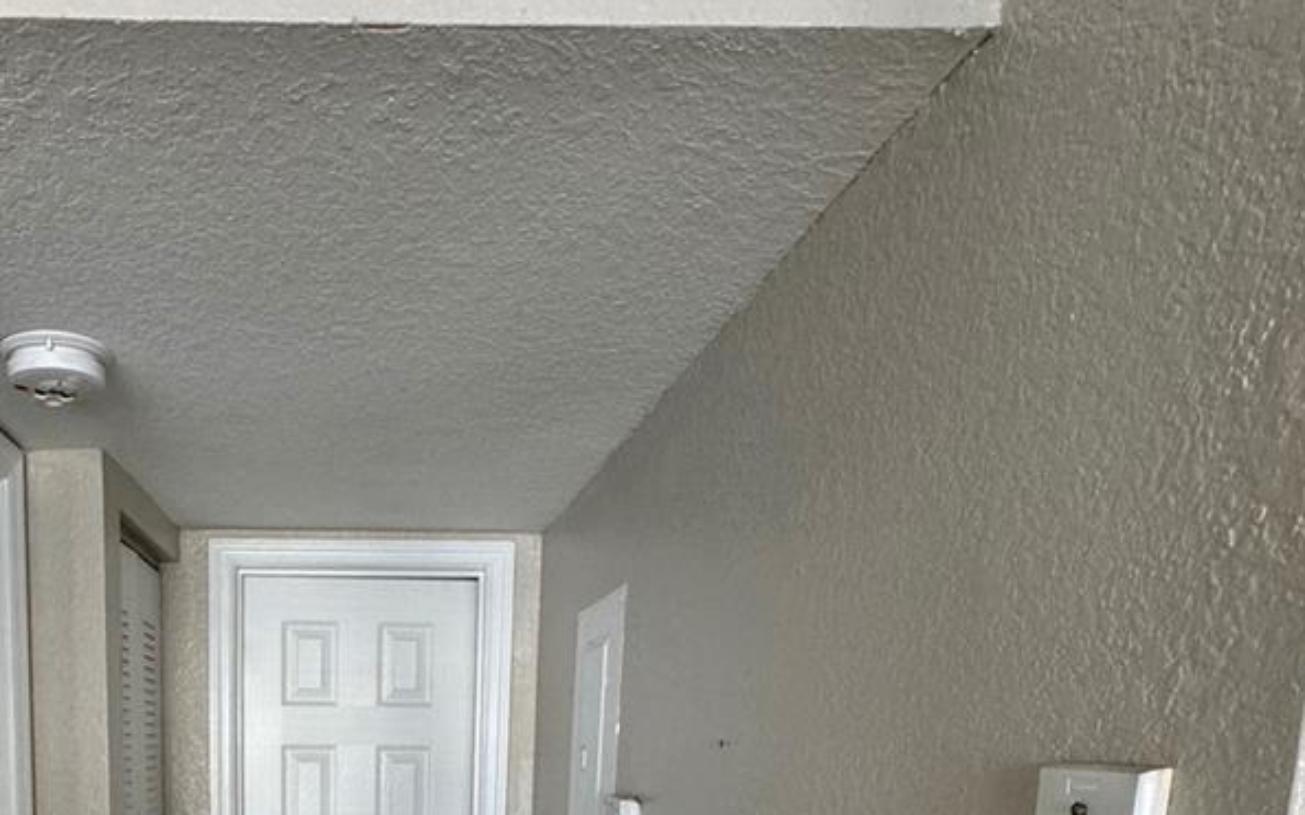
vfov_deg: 35.7
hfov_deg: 59.8
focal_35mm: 30
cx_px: 338
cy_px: 894
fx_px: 1067
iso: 320
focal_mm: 2.22
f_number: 2.2
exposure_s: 1/95
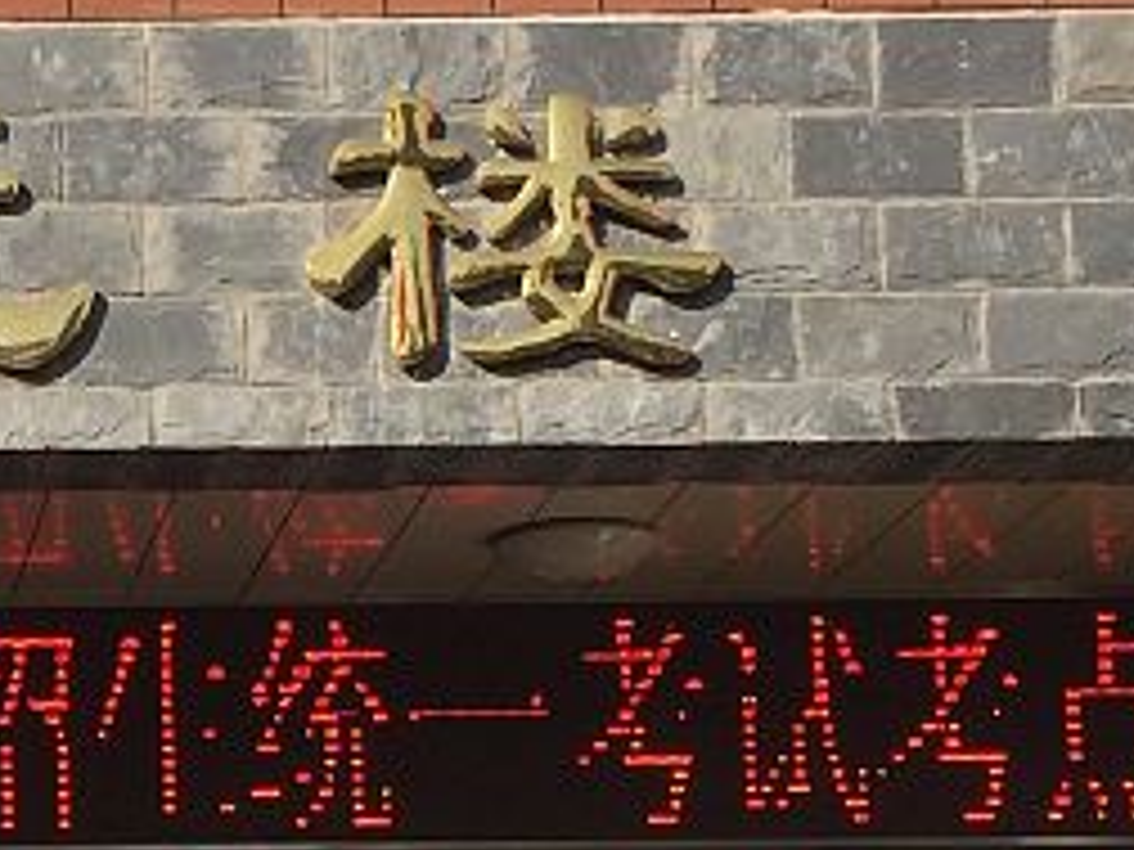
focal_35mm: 138
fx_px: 4521
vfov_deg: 10.6
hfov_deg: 13.8
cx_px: -306
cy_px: 1016
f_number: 2.2
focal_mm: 4.15
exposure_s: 1/1364
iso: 32
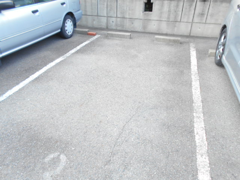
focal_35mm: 26
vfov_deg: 53.1
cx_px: 120
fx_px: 180
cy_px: 90
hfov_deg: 67.3
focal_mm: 4.6
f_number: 3.2
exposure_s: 1/60
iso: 80
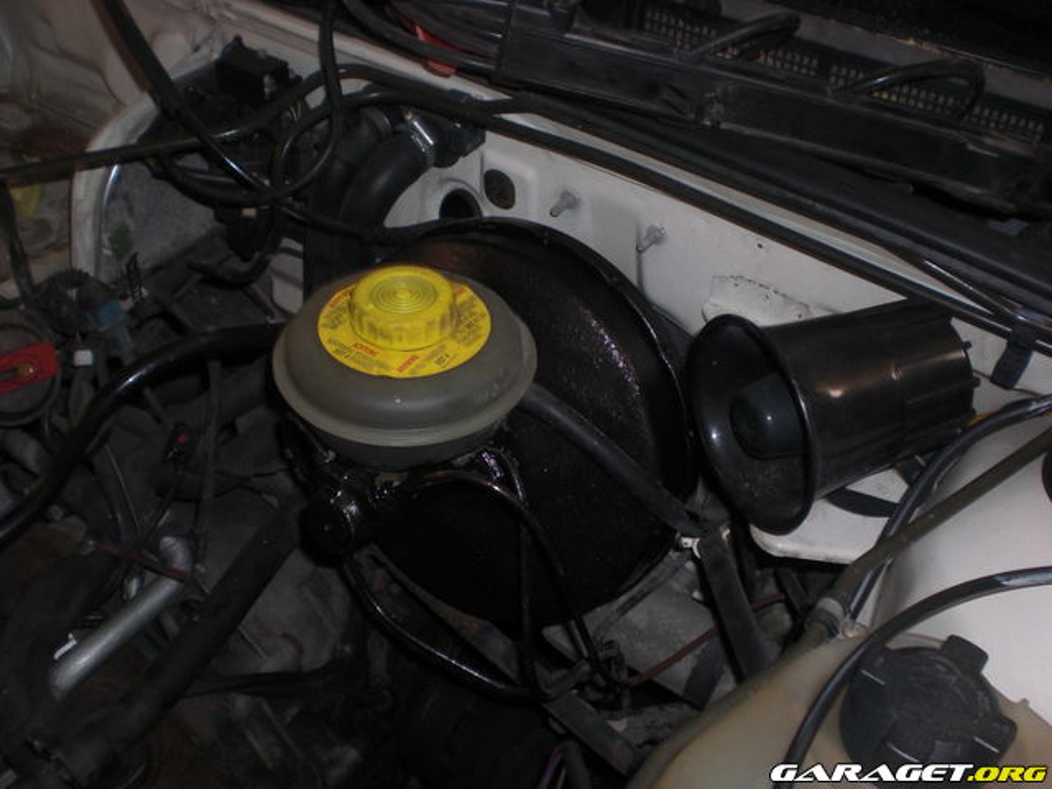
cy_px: 394
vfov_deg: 37.7
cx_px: 526
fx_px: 1155
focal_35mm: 38
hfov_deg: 49.0
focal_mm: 6.3
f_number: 3.1
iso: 100
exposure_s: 1/30
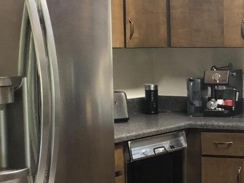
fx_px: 761
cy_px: 109
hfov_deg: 17.5
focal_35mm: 108
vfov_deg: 13.7
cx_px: 275
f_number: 1.8
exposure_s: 1/15
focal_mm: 3.99
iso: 50
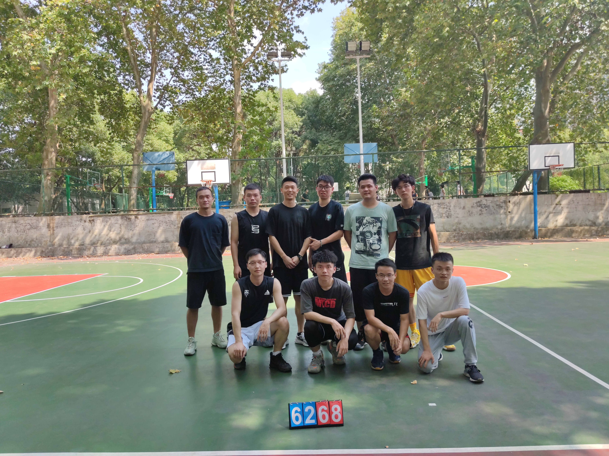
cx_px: 304
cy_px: 228
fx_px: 422
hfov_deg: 71.6
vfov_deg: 56.8
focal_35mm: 24
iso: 50
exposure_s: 1/916
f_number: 1.69
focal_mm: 6.72
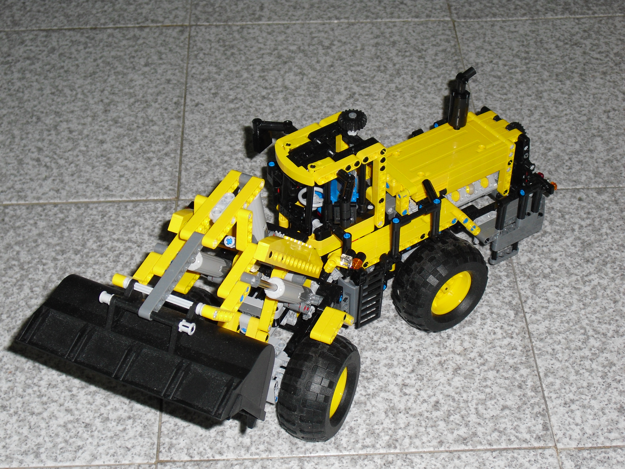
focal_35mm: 63
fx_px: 1137
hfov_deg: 30.7
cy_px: 234
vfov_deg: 23.3
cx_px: 312
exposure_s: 1/60
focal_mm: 11.2
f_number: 4.2
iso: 200
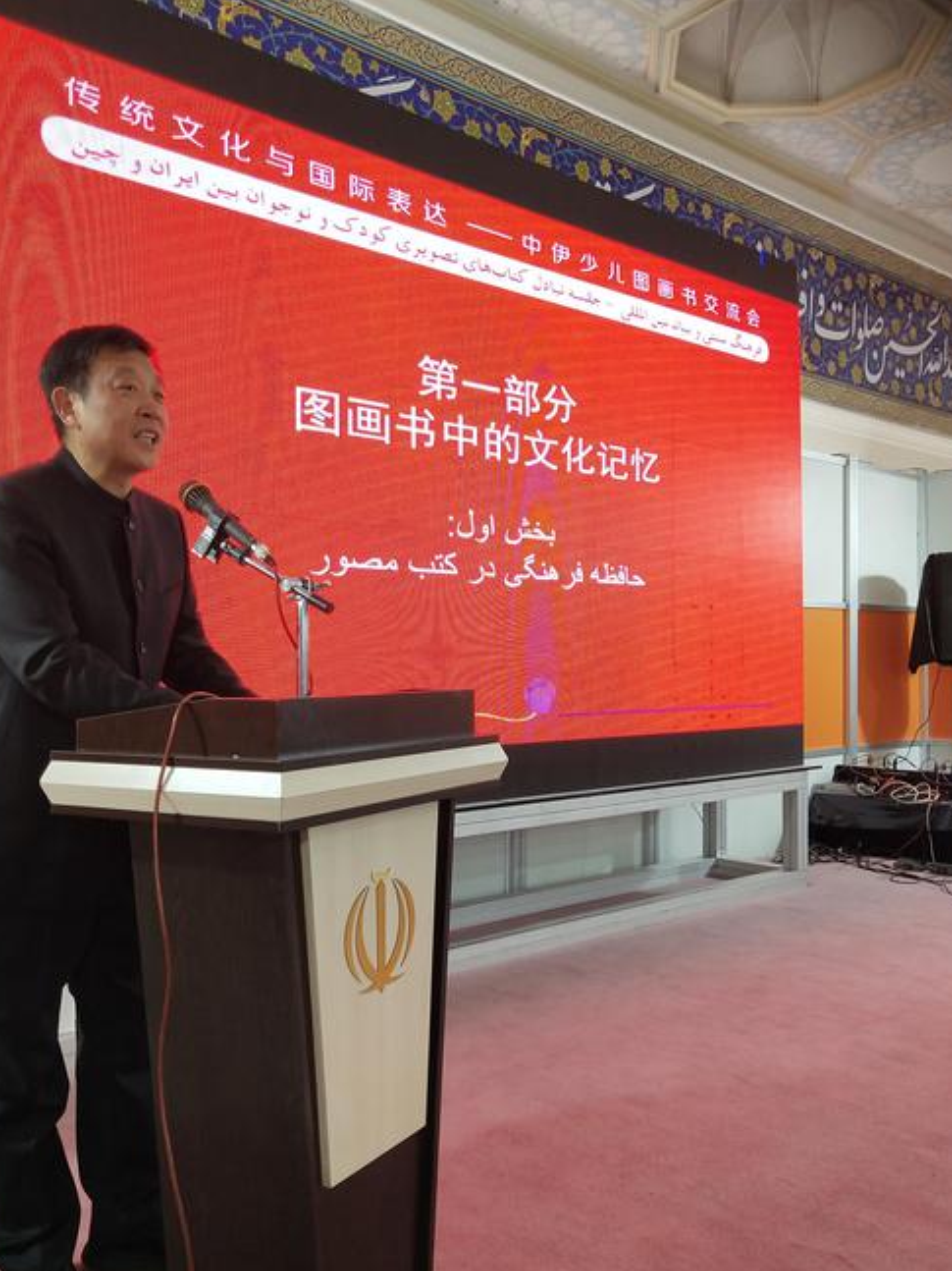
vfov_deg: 54.0
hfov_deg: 41.8
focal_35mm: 34
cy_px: 655
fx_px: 1247
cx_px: 483
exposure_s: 1/50
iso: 275
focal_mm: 3.95
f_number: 1.8
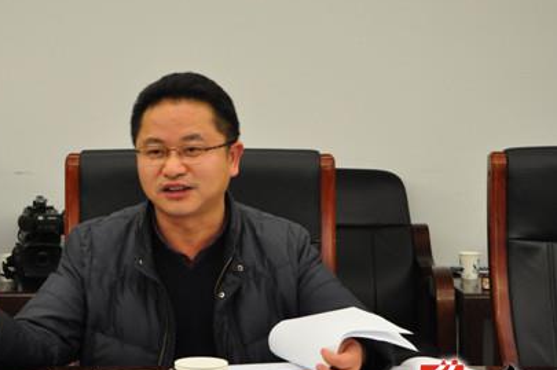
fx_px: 1417
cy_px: 199
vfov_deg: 14.9
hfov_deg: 22.2
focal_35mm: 92
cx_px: 227
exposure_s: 1/25
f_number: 7.1
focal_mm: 45
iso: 1000
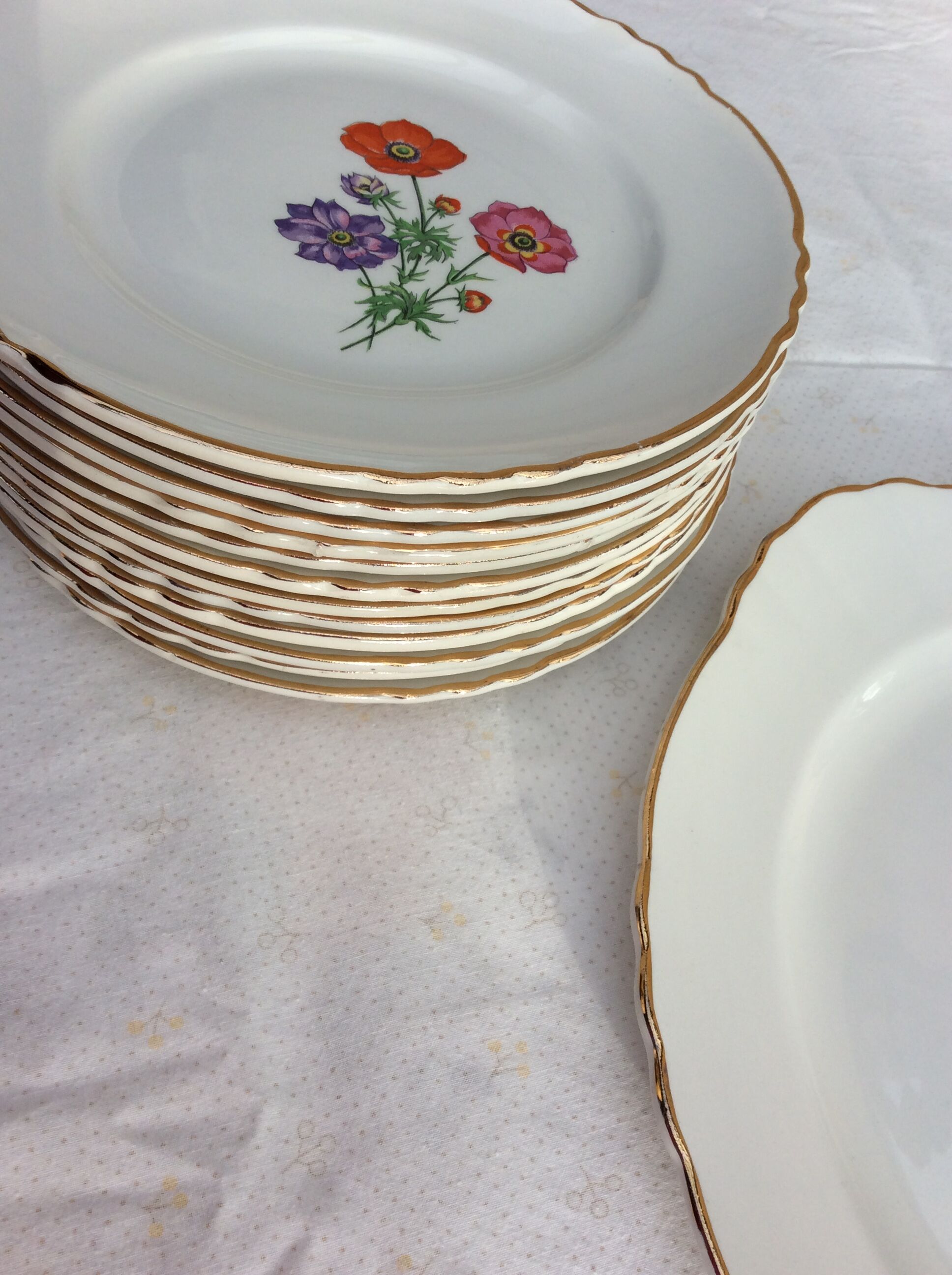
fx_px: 1177
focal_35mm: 32
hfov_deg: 44.1
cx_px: 476
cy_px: 638
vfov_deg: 56.9
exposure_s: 1/188
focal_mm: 3.3
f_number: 2.4
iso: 32
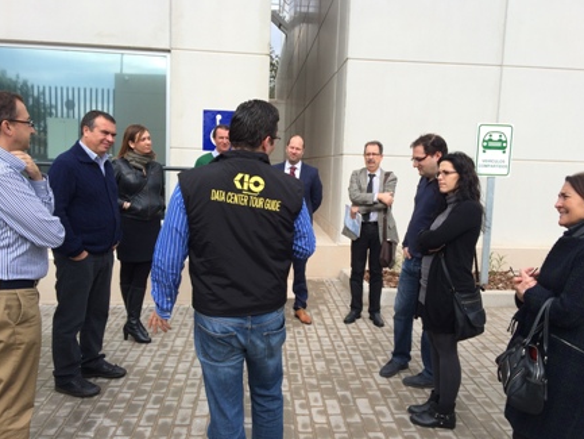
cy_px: 213
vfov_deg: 46.8
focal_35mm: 30
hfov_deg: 59.9
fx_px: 506
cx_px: 299
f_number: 2.2
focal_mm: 4.15
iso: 32
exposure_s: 1/1053
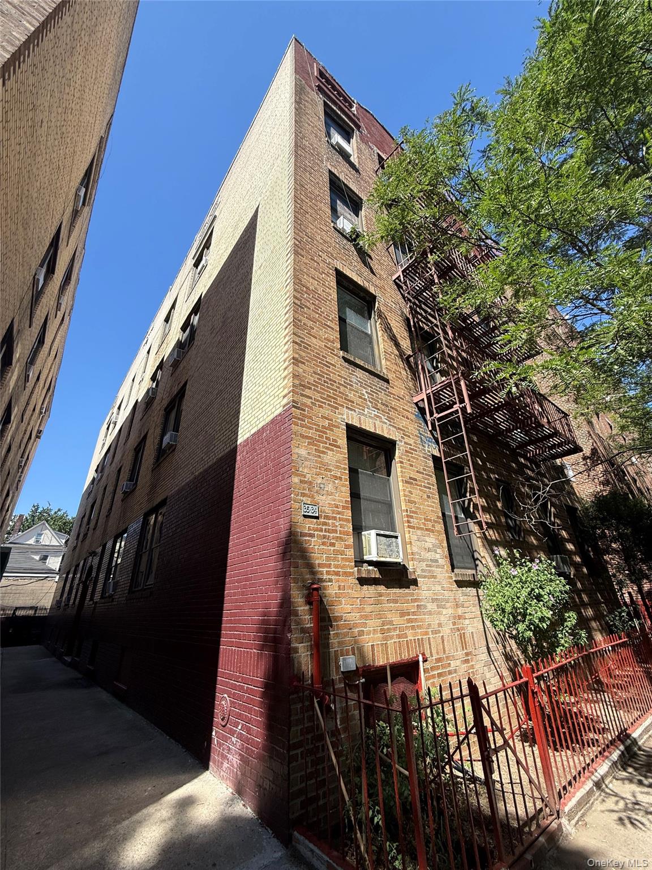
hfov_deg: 85.7
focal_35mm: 14
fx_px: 352
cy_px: 435
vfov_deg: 102.1
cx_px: 326
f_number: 2.2
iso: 50
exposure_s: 1/970
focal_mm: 2.22
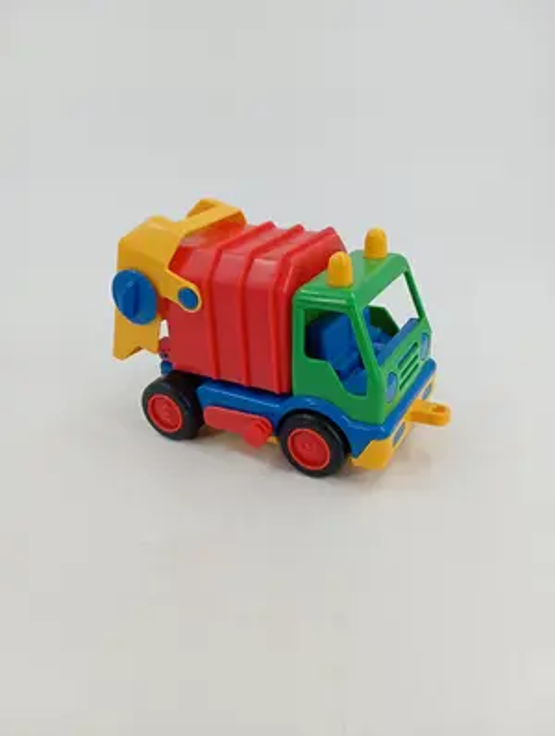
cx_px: 278
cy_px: 368
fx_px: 597
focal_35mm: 28
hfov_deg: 49.9
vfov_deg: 63.4
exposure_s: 1/100
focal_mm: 4.22
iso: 78
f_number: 1.8
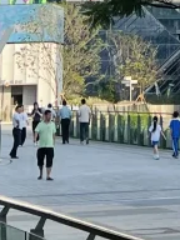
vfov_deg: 9.1
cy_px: -350
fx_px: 1352
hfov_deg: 7.6
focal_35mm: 195
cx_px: 198
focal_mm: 5.7
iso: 50
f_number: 1.5
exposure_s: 1/1779
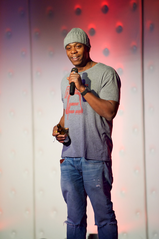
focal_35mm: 200
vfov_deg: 10.3
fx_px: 1324
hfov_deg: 6.9
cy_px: 120
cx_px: 80
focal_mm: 200
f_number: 2.8
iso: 3200
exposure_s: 1/160
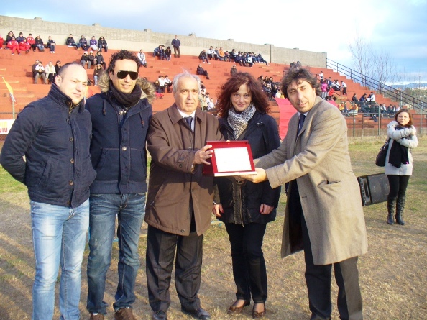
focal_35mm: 37
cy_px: 160
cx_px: 214
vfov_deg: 38.6
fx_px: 456
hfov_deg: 50.2
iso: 100
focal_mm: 6.1
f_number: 2.8
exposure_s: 1/160
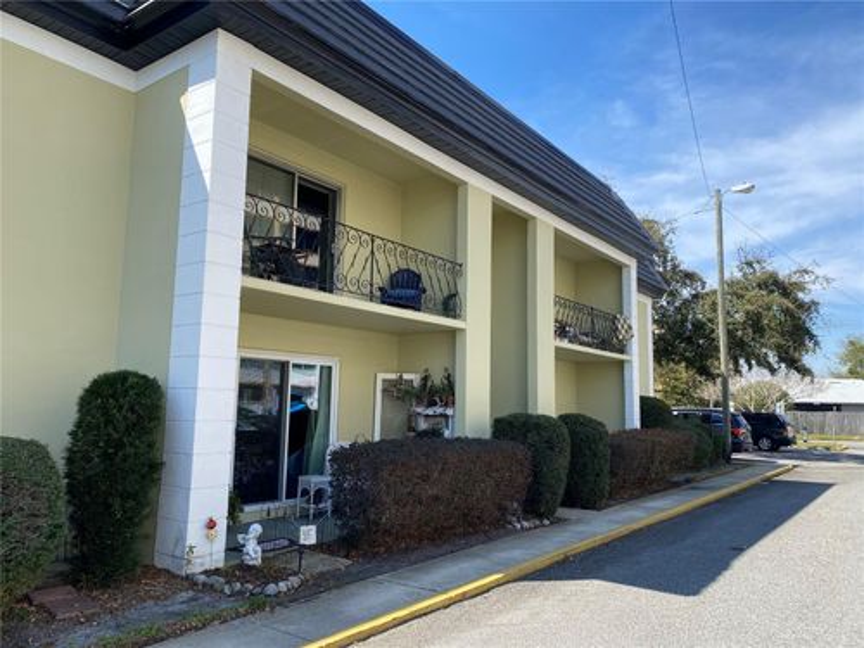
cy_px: 324
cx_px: 432
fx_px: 649
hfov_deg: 67.3
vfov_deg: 53.1
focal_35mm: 26
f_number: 1.8
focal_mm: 4.25
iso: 32
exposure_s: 1/1346
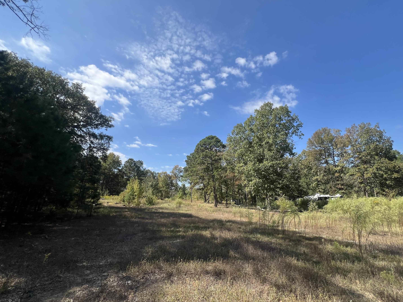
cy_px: 160
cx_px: 210
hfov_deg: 102.0
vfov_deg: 85.6
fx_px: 163
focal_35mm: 14
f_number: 1.8
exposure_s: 1/1393
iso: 32
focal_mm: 1.57
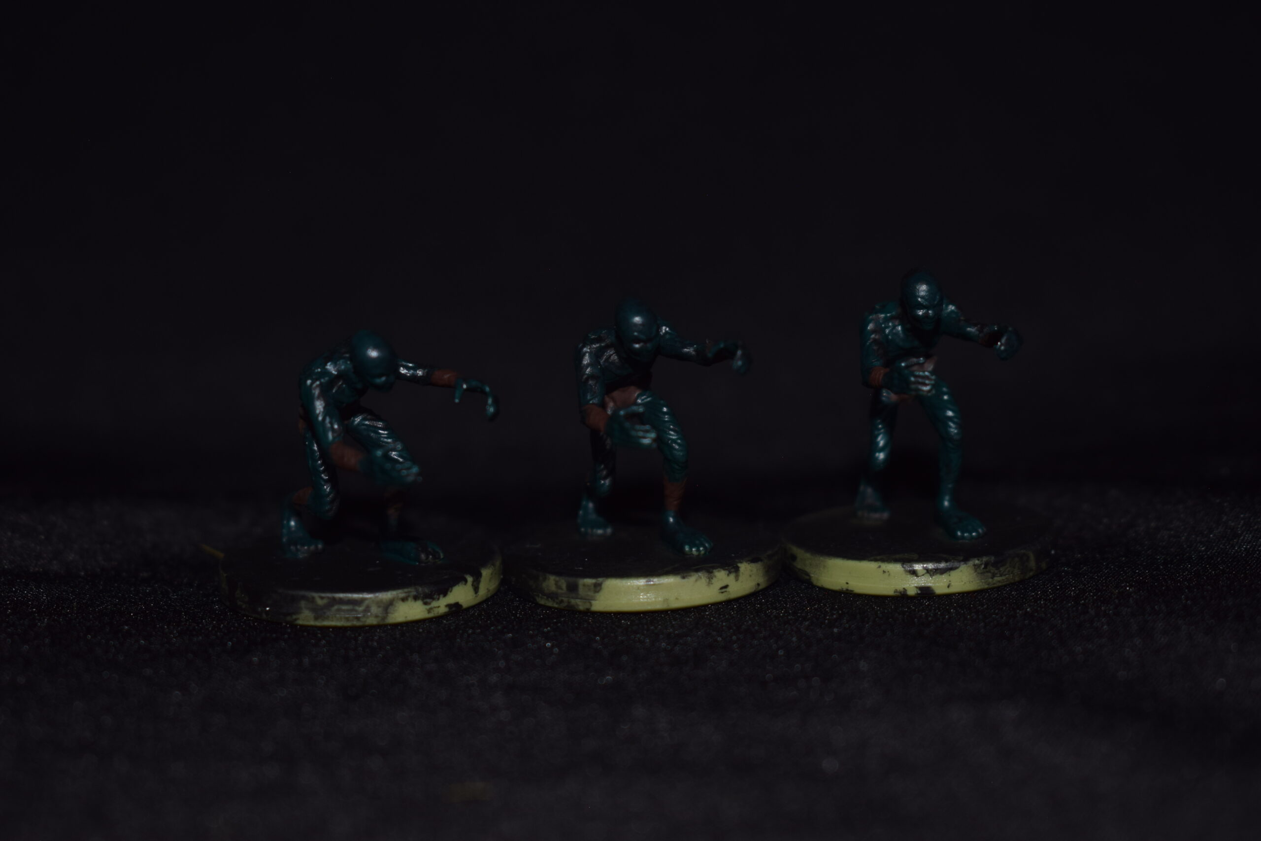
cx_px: 630
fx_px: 2522
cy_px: 420
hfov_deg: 28.1
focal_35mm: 72
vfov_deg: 18.9
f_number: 5.3
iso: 200
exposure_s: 1/30
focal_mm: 48
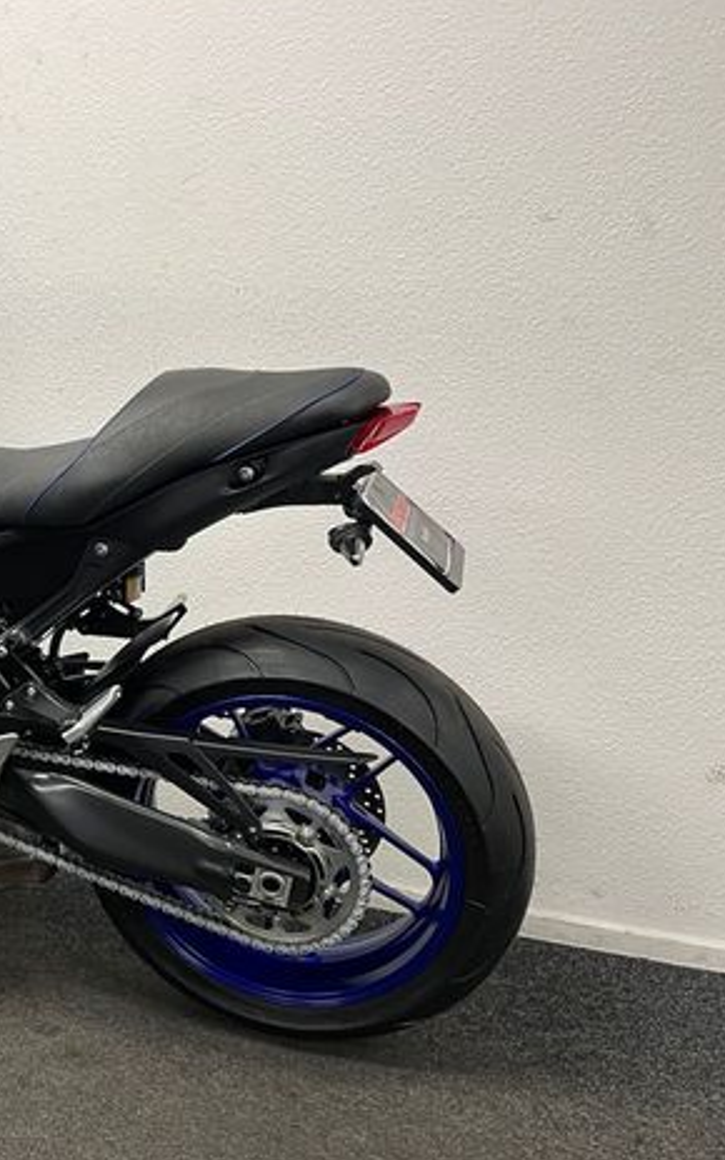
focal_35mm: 38
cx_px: -15
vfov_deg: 51.5
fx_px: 1201
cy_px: 575
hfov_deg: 30.9
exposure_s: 1/50
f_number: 1.6
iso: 80
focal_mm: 5.1
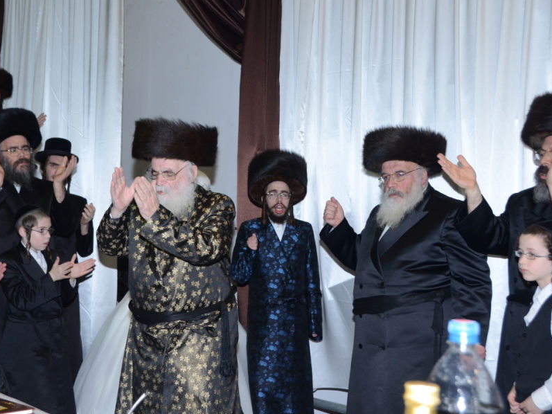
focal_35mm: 54
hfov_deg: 35.5
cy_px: 217
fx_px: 855
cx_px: 201
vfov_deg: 27.2
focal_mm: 29
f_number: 5.6
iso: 500
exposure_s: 1/125
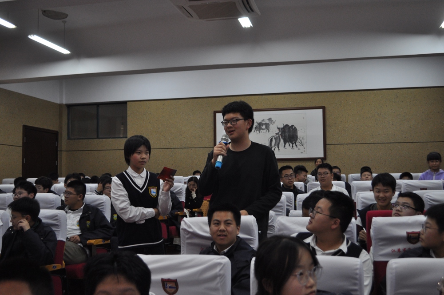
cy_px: 148
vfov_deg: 31.8
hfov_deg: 46.5
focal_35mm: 42
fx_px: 517
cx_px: 222
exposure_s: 1/60
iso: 720
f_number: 4.5
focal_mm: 28
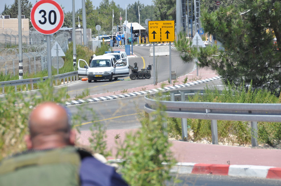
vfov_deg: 4.6
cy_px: 93
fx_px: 2338
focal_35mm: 300
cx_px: 140
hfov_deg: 6.9
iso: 640
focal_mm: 200
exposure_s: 1/1000
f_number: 10
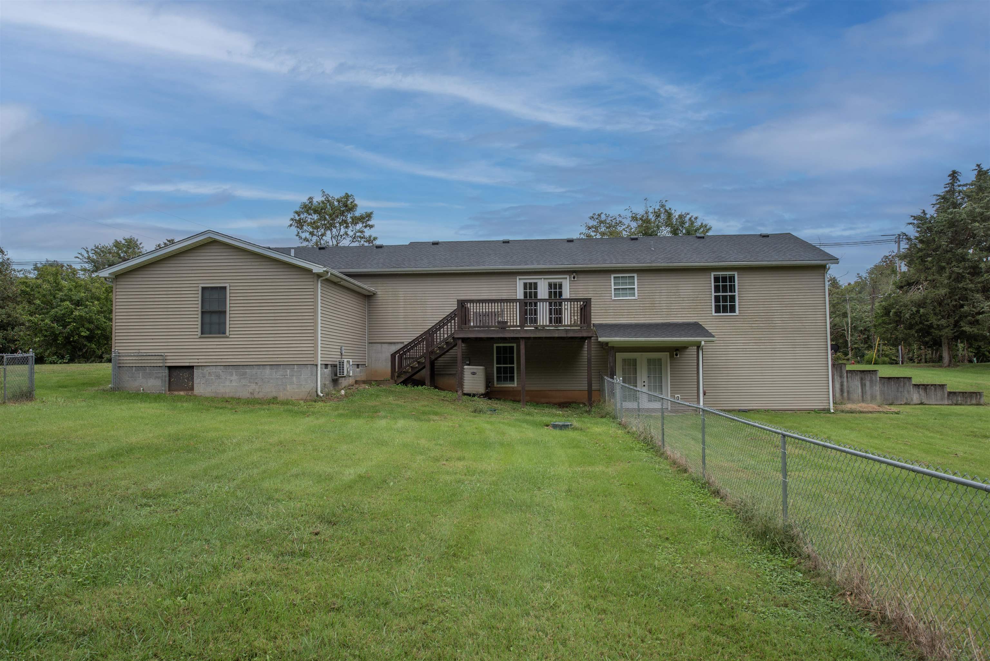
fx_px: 660
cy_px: 330
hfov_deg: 73.7
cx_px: 495
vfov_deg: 53.2
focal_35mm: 24
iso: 100
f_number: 5.6
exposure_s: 1/125
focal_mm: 24
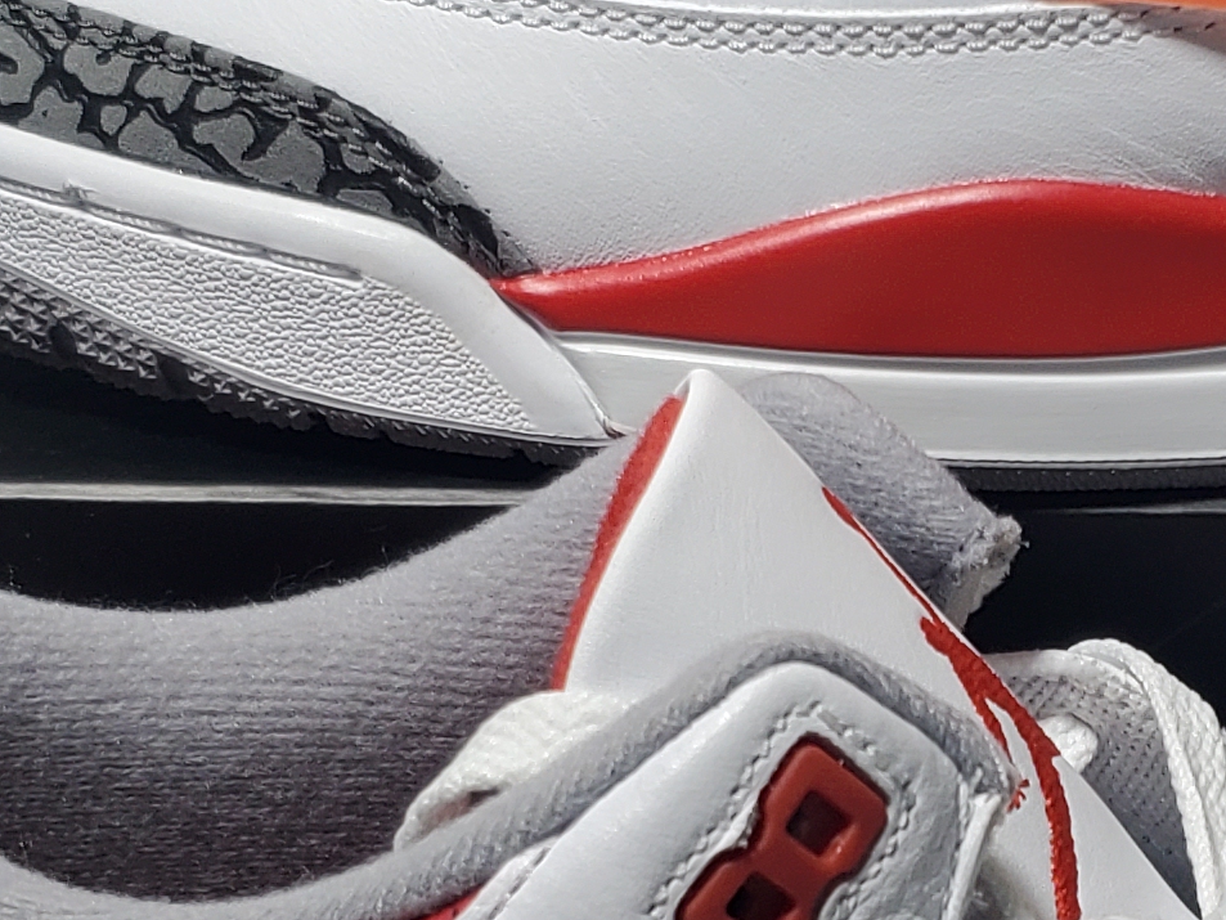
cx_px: 1154
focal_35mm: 110
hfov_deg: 17.6
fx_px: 3896
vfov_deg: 13.4
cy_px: 620
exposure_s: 1/461
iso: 50
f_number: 1.5
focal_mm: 4.3
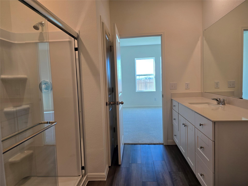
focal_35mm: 23
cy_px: 93
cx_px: 124
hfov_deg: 73.9
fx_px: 165
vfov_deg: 58.9
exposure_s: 1/120
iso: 64
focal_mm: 6.3
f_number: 1.7
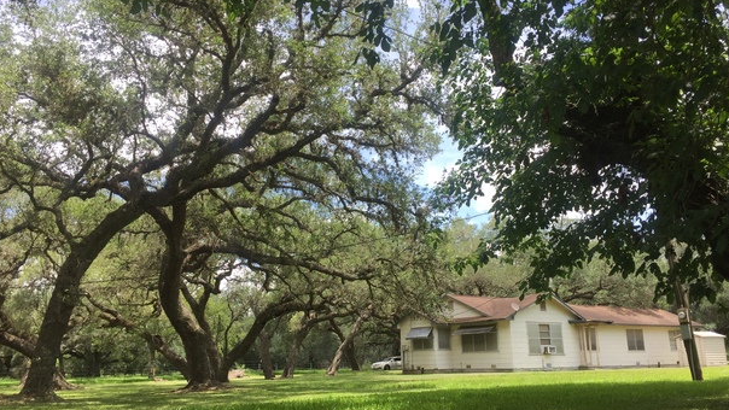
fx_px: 638
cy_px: 206
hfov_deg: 59.5
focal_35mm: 33
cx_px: 375
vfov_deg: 35.7
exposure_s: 1/879
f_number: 2.2
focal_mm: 4.15
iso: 32
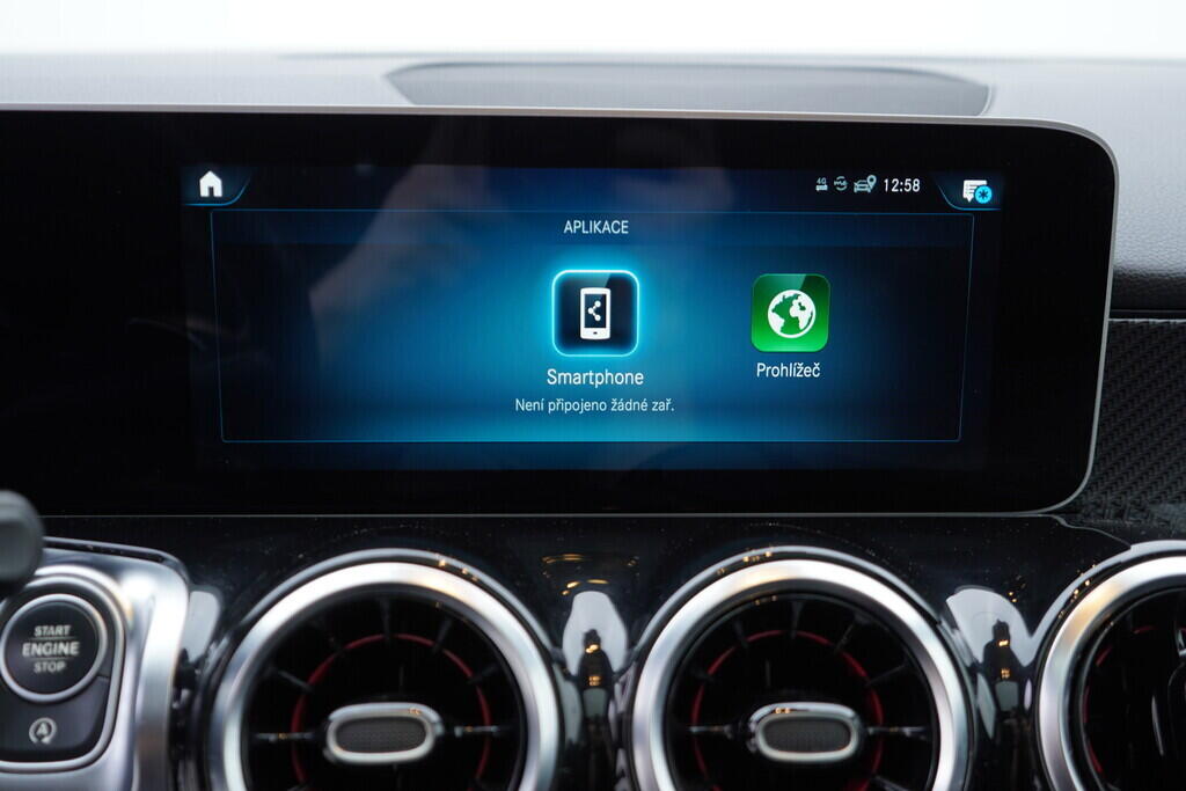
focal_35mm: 36
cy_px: 396
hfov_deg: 53.1
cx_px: 593
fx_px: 1186
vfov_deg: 36.9
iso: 125
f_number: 2.8
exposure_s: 1/40
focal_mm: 24
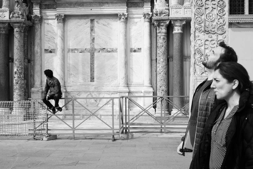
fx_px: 288
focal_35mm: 41
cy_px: 84
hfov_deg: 47.4
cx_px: 126
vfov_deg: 32.6
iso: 500
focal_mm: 27
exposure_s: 1/1000
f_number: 5.6
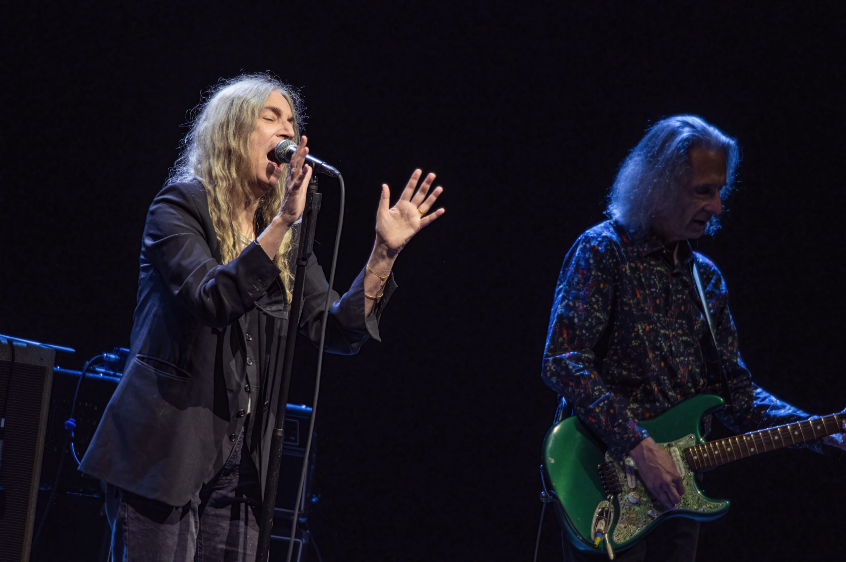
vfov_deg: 2.3
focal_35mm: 600
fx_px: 14090
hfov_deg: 3.4
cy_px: 281
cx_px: 423
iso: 3200
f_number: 6.3
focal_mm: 600
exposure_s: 1/400
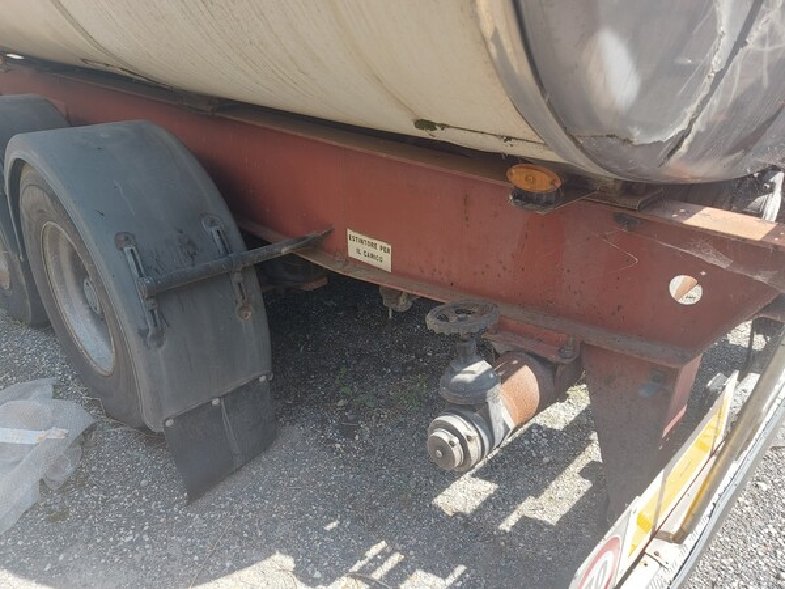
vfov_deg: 56.8
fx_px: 544
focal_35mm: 24
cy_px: 294
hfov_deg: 71.6
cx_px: 392
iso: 32
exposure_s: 1/112
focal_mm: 5.23
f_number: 1.8
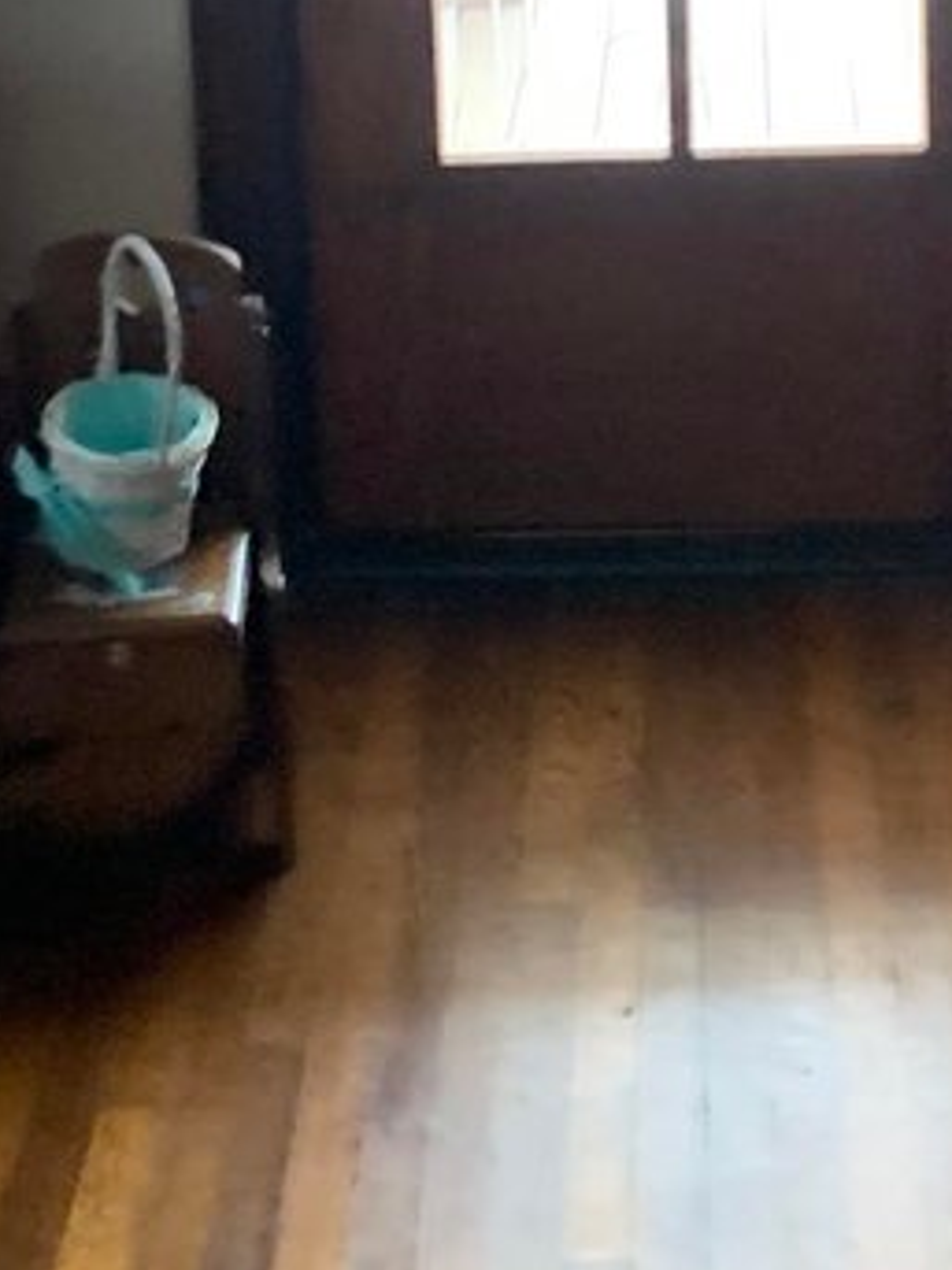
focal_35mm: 86
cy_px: -239
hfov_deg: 17.1
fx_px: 3155
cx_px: 539
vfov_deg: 21.2
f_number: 1.8
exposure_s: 1/42
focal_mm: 4.25
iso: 400
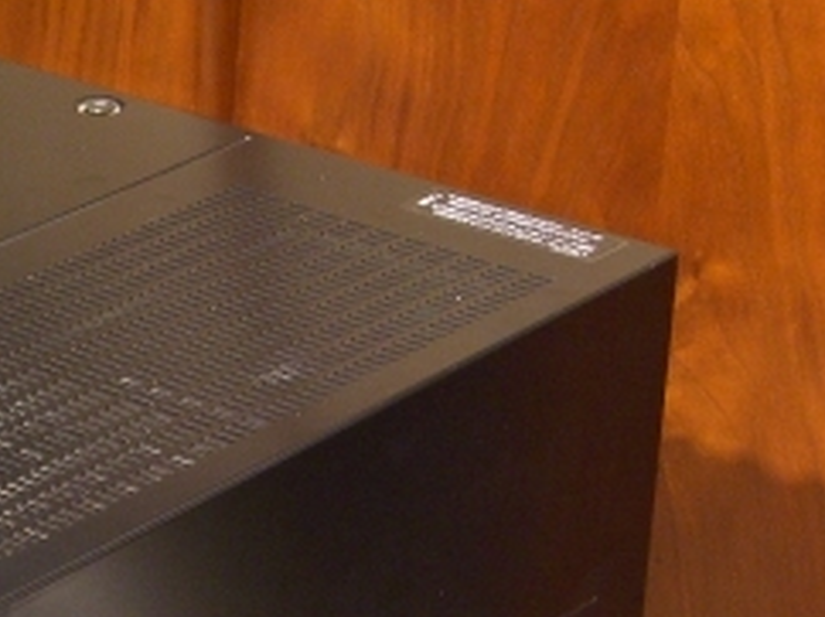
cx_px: -256
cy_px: 590
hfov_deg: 12.7
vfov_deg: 9.8
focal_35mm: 151
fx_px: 3595
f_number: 3.6
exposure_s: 1/6
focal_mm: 11.8
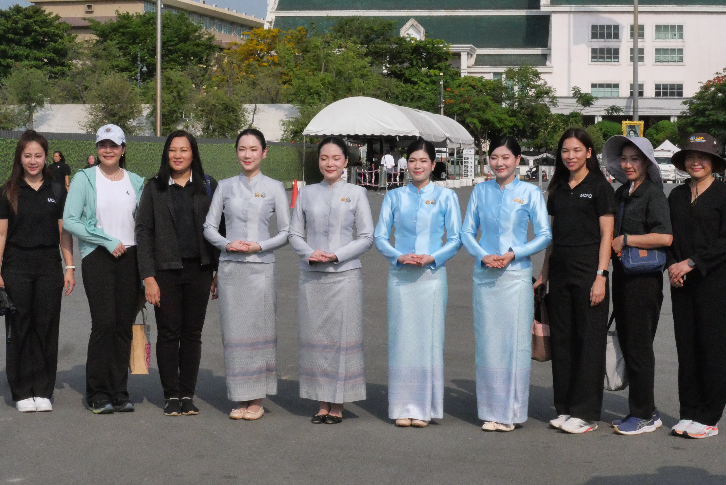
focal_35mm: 83
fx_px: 1675
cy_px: 242
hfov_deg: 24.5
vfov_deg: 16.5
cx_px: 363
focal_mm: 40
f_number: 22
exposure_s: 1/2500
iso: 4000
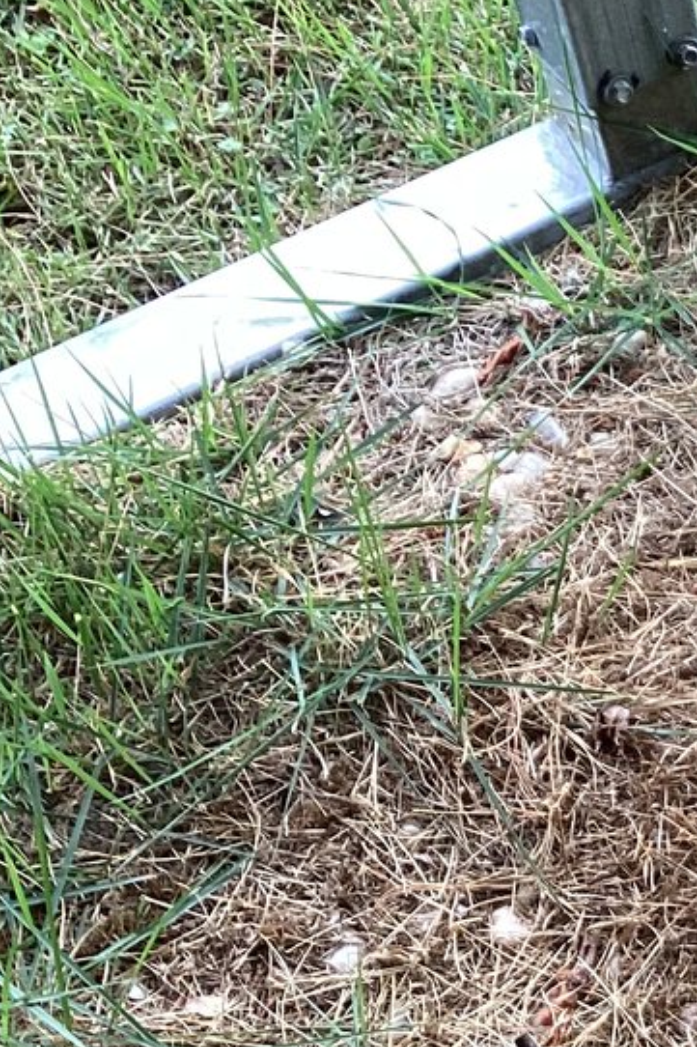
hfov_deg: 13.5
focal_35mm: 90
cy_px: 590
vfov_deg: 22.6
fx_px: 2615
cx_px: 1287
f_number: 2.4
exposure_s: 1/120
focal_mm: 3.3
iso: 80
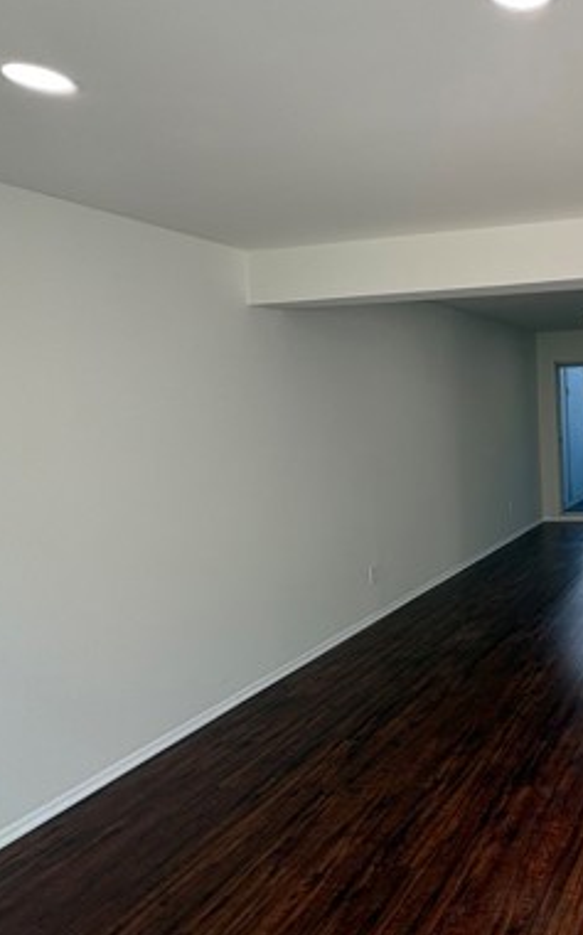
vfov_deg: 72.2
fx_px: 637
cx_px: 613
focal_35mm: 25
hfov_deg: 41.2
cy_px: 404
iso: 64
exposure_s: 1/176
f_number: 2.2
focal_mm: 2.22
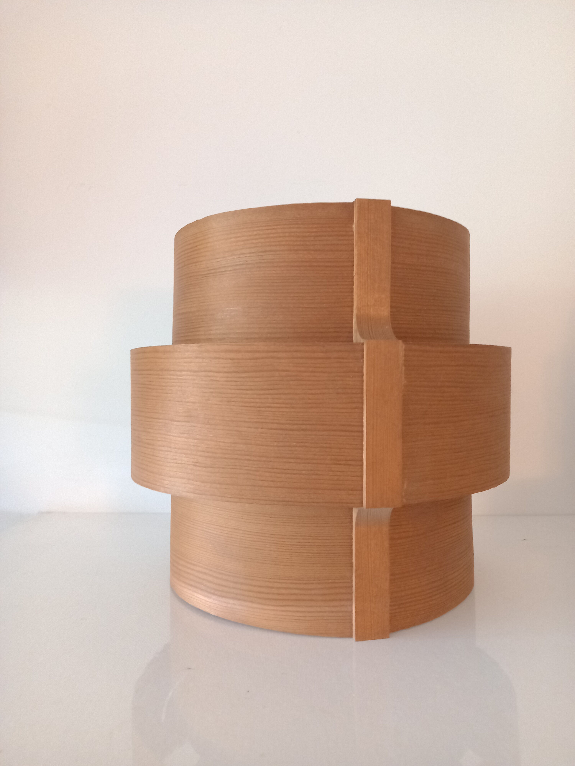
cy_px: 383
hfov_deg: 54.9
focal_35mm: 25
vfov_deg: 69.4
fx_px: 554
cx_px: 288
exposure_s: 1/20
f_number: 2
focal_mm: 4.6
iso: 800
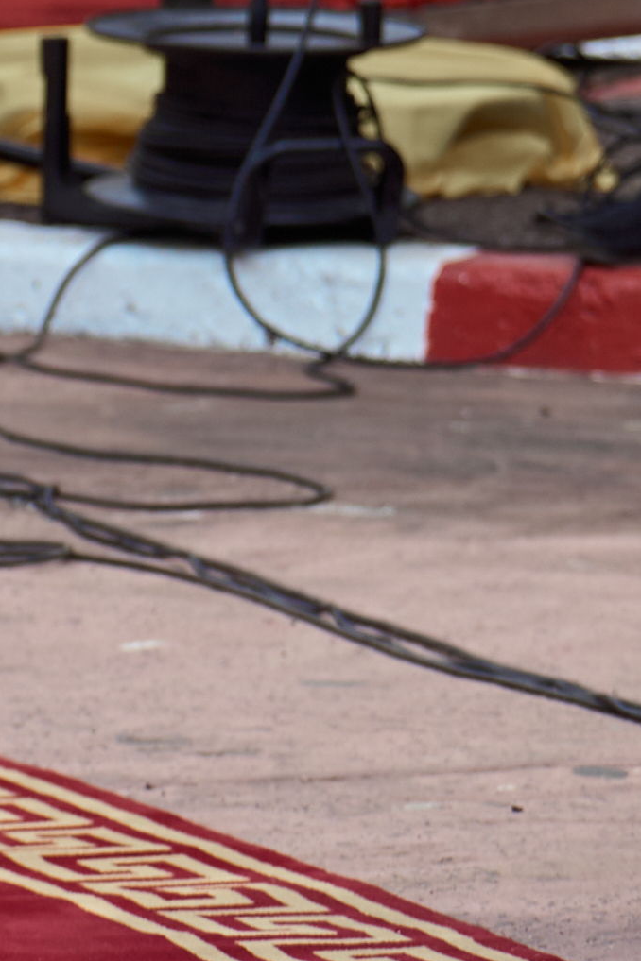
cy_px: -678
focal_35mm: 569
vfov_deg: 3.6
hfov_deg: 2.4
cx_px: 1027
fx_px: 15196
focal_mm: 98
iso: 160
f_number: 4
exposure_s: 1/1000
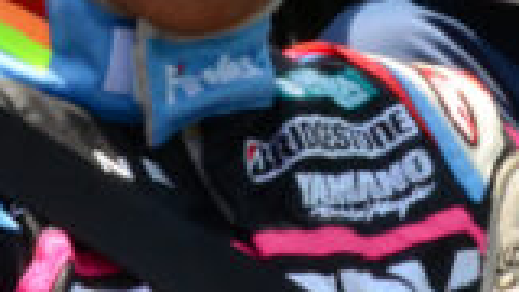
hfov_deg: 9.6
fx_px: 3096
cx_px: 341
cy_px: -248
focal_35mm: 225
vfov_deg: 5.3
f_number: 22
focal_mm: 28
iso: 640
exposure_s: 1/60
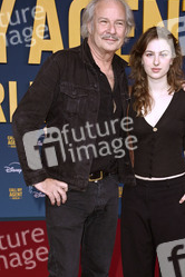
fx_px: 593
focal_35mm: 77
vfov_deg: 26.1
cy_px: 199
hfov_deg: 17.7
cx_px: 113
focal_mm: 48
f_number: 5.6
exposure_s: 1/200
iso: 800
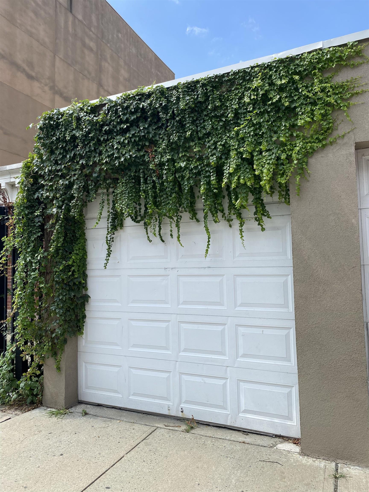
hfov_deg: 53.1
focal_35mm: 26
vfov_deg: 67.3
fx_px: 370
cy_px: 246
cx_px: 184
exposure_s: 1/1565
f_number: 1.8
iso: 32
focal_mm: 4.25
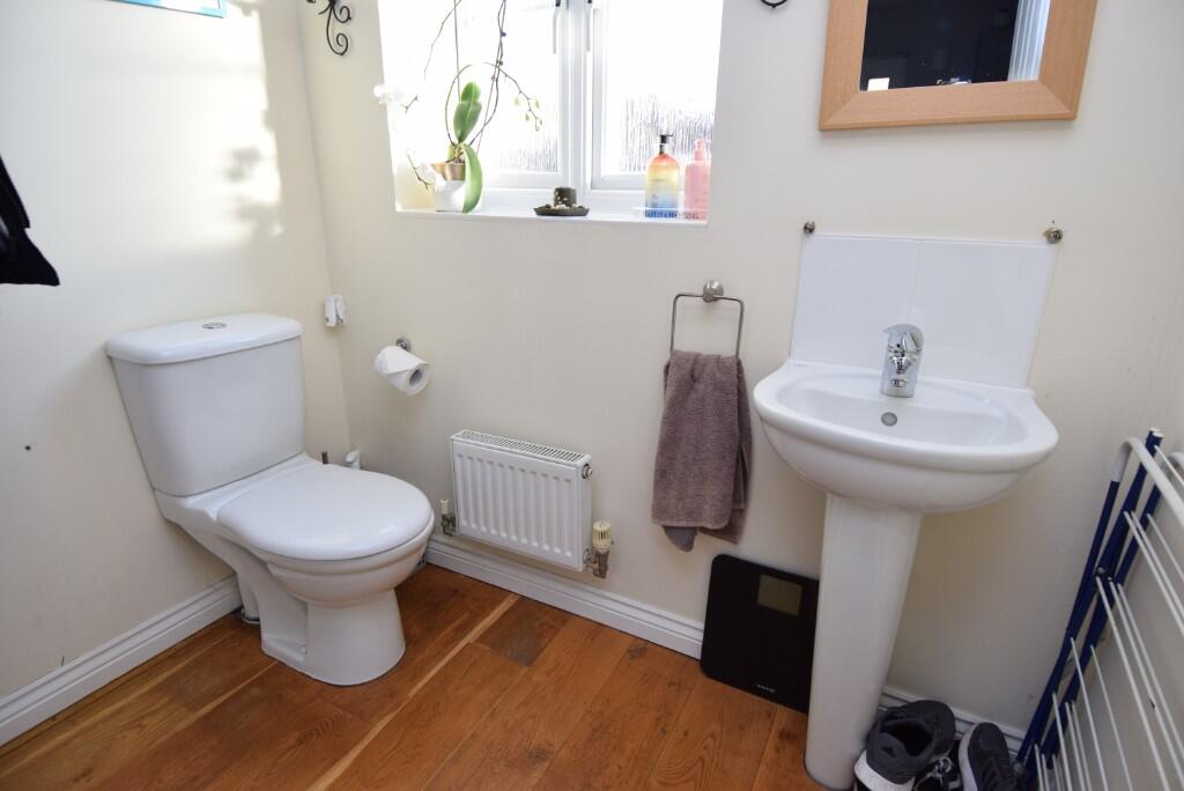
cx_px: 592
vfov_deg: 67.5
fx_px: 592
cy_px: 396
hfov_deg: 90.0
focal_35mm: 18
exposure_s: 1/80
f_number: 4.5
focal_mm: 12
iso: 400
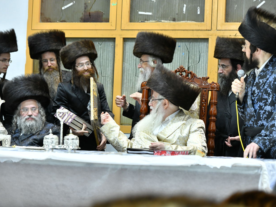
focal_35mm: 122
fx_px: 973
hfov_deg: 16.1
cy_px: 104
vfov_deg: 12.1
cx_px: 151
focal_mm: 112
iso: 1600
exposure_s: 1/125
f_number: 5
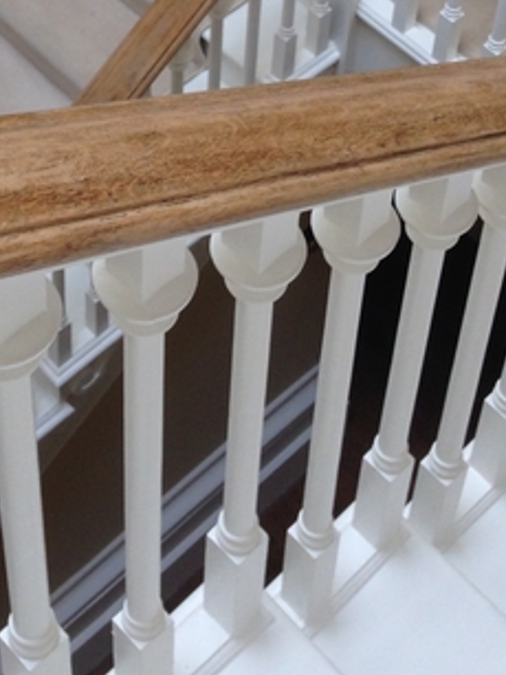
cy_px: -167
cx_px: 169
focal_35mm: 86
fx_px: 1677
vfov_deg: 21.0
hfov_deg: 17.1
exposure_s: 1/30
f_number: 2.4
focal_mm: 4.12
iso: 50
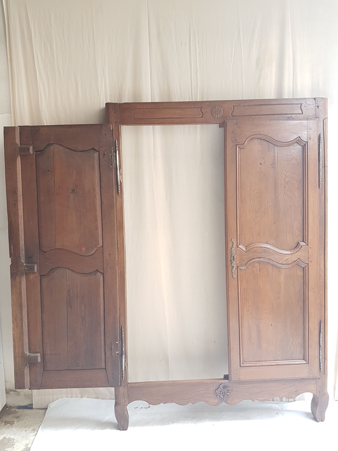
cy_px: 226
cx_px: 169
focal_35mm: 26
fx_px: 338
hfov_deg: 53.1
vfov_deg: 67.3
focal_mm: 4.2
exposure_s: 1/50
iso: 100
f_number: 1.7
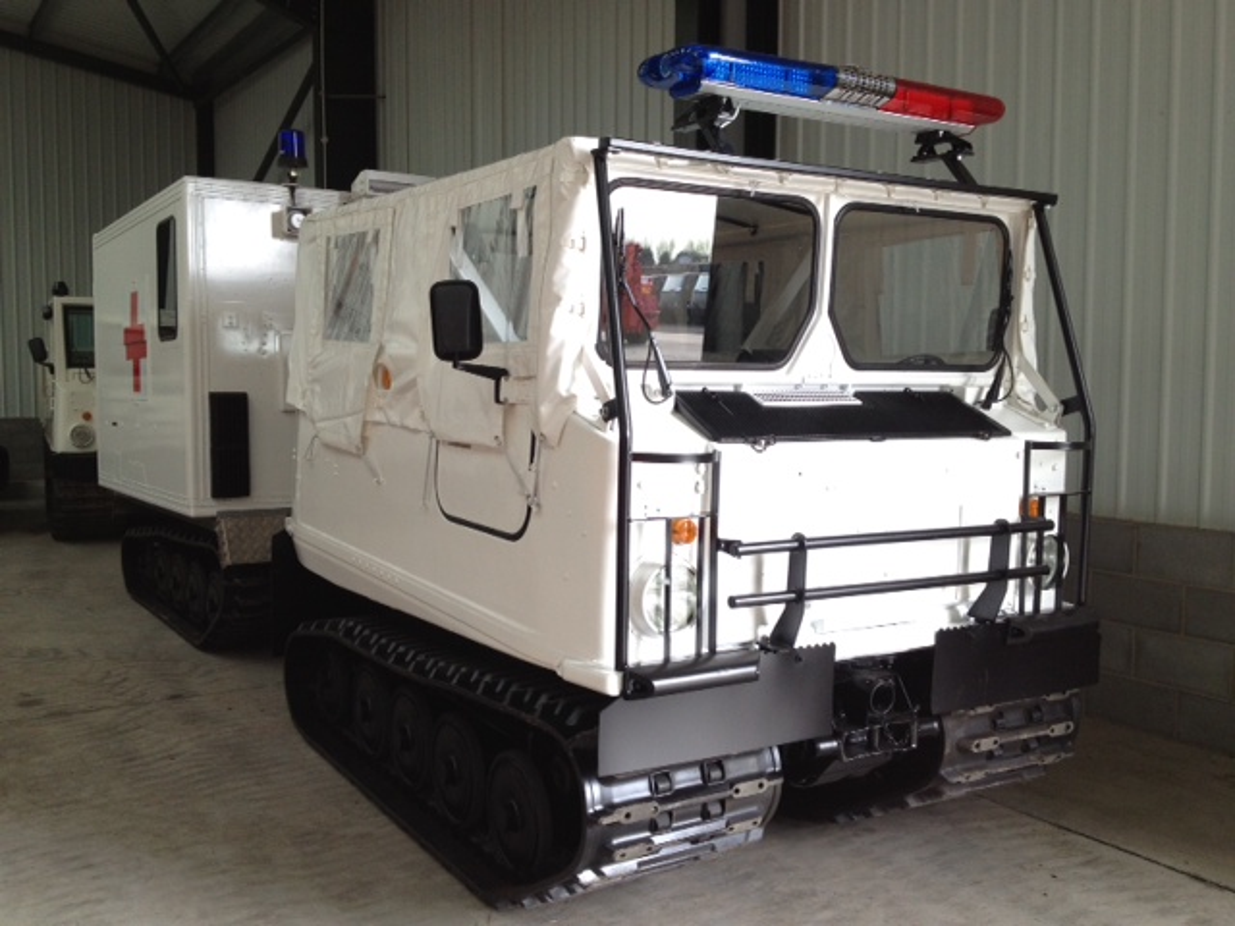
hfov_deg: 52.6
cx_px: 618
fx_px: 1249
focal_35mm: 35
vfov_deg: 40.7
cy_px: 463
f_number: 2.4
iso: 100
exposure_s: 1/120
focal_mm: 4.28
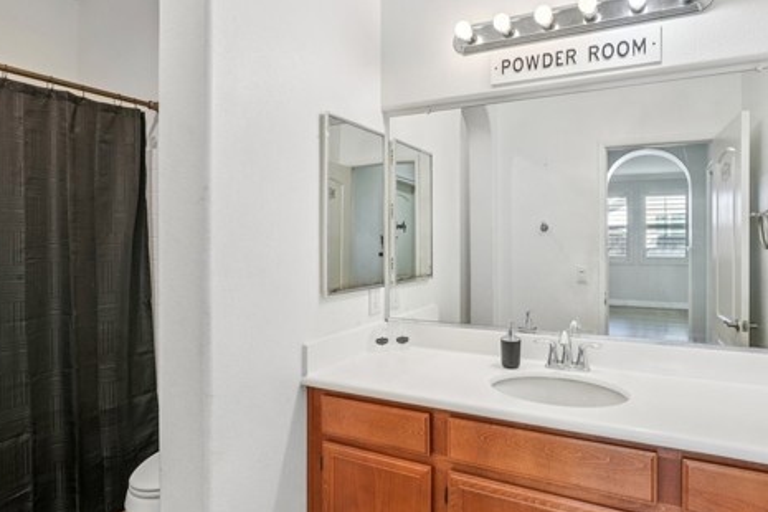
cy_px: 244
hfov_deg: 78.3
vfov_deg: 57.2
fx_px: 469
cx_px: 424
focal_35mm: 22
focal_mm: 16
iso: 400
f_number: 8
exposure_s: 1/15
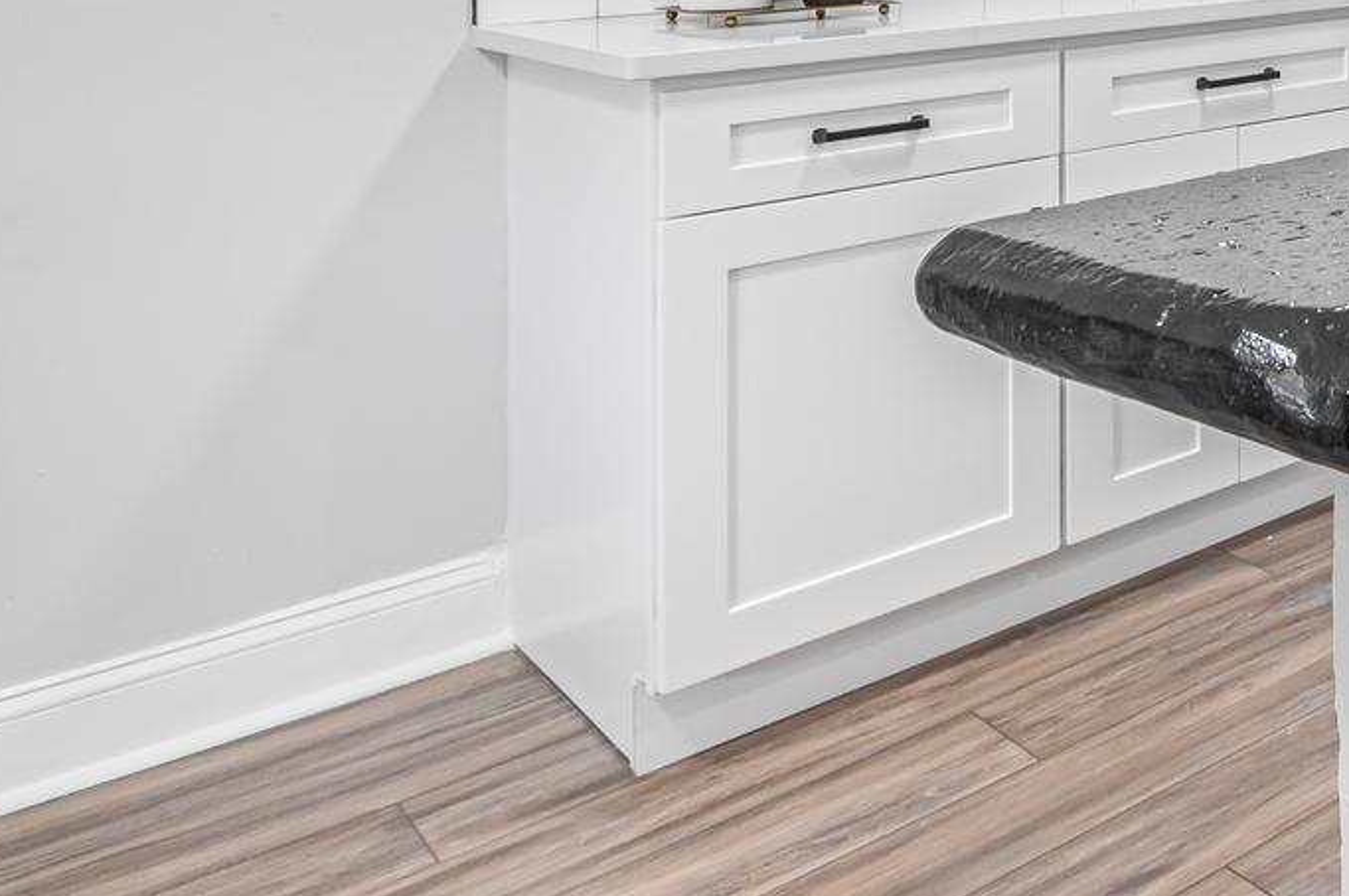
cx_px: 1614
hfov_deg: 36.2
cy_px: -128
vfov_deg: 28.4
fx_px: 1572
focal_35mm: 42
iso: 1600
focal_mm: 14
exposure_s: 1/40
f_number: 8
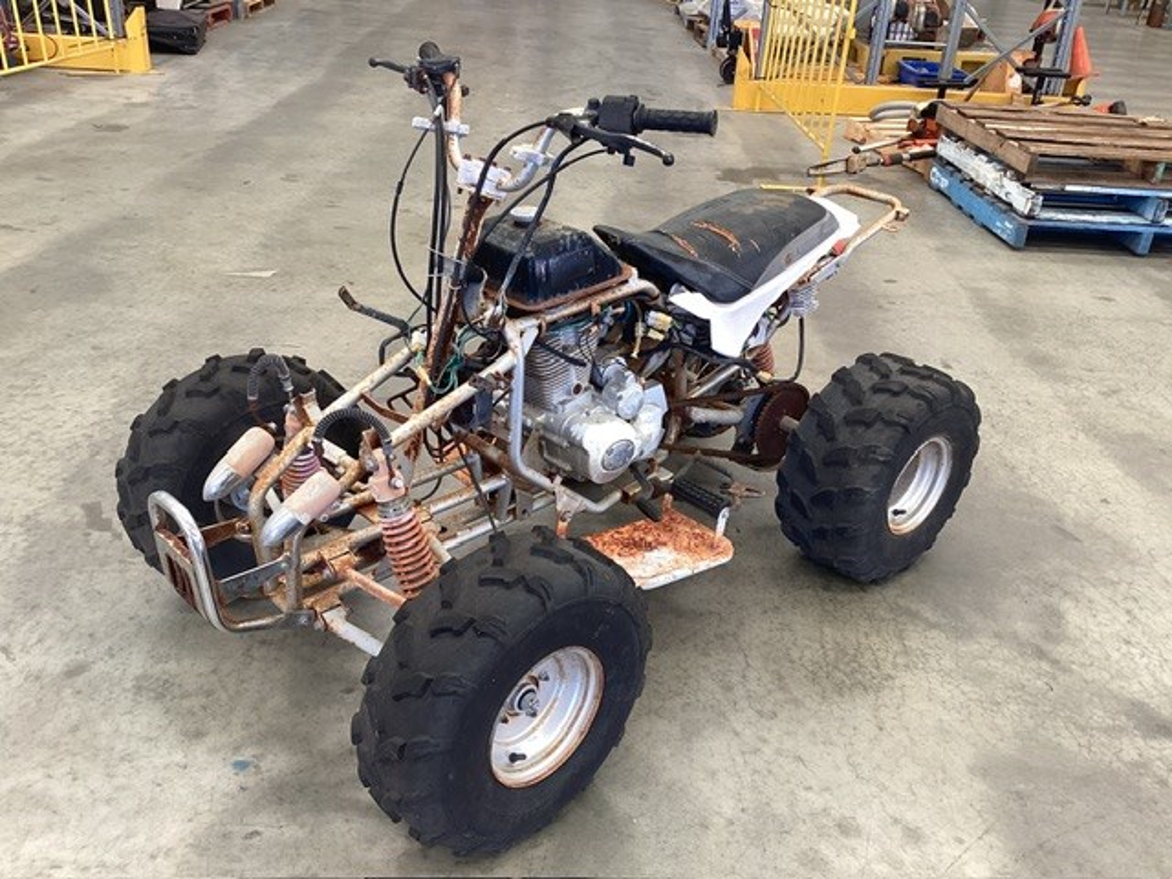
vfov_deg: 45.4
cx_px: 586
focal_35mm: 31
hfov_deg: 58.4
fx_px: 1050
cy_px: 440
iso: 80
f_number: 2.4
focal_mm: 3.3
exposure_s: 1/60
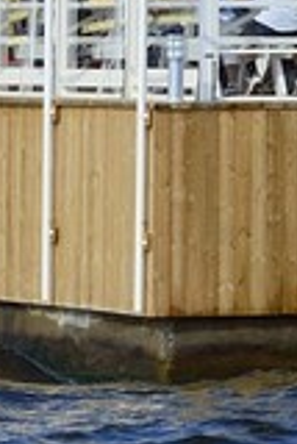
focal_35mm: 700
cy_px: -783
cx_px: 1868
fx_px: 8643
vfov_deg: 2.9
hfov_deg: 1.9
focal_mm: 70
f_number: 10
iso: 200
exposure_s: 1/800
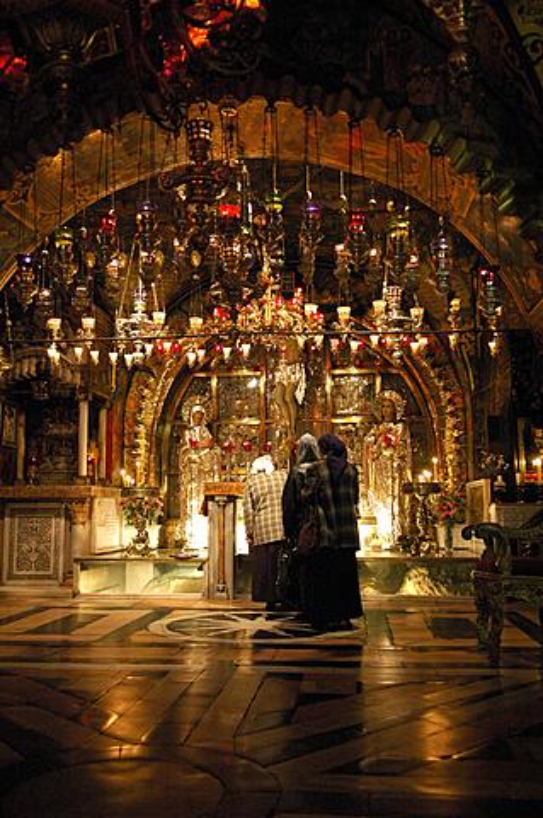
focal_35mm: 34
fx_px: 782
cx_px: 272
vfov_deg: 55.2
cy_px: 409
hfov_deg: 38.3
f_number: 2.8
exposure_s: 1/15
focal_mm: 23
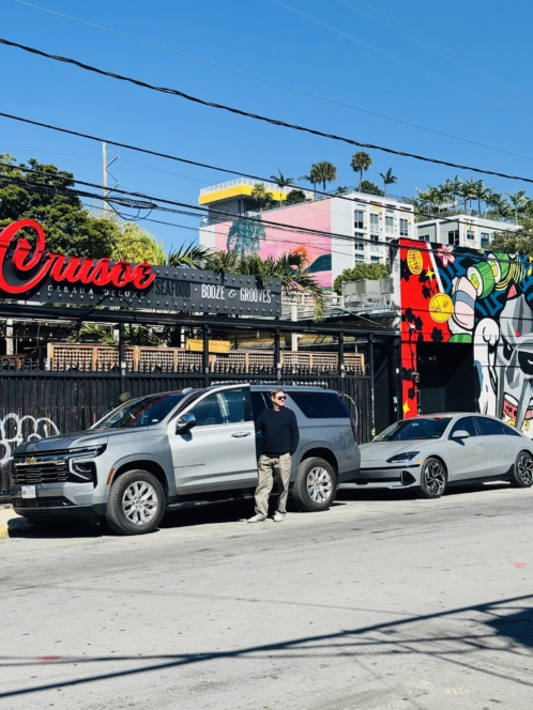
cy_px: 355
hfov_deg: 30.3
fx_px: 985
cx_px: 266
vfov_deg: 39.7
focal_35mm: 48
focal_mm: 6.76
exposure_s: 1/5848
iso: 64
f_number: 1.78
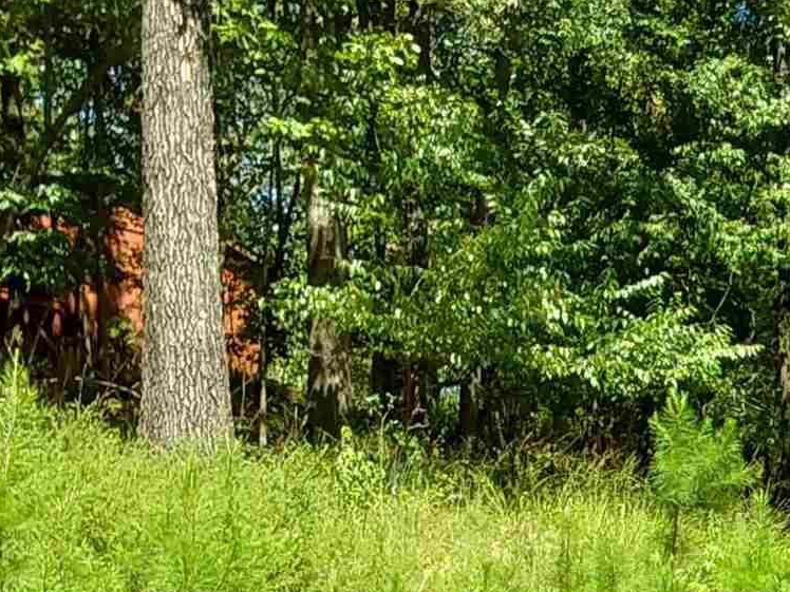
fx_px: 2625
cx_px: 1112
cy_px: 876
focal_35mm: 115
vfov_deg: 12.3
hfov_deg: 16.0
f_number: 1.9
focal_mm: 2.91
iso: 50
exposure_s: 1/741
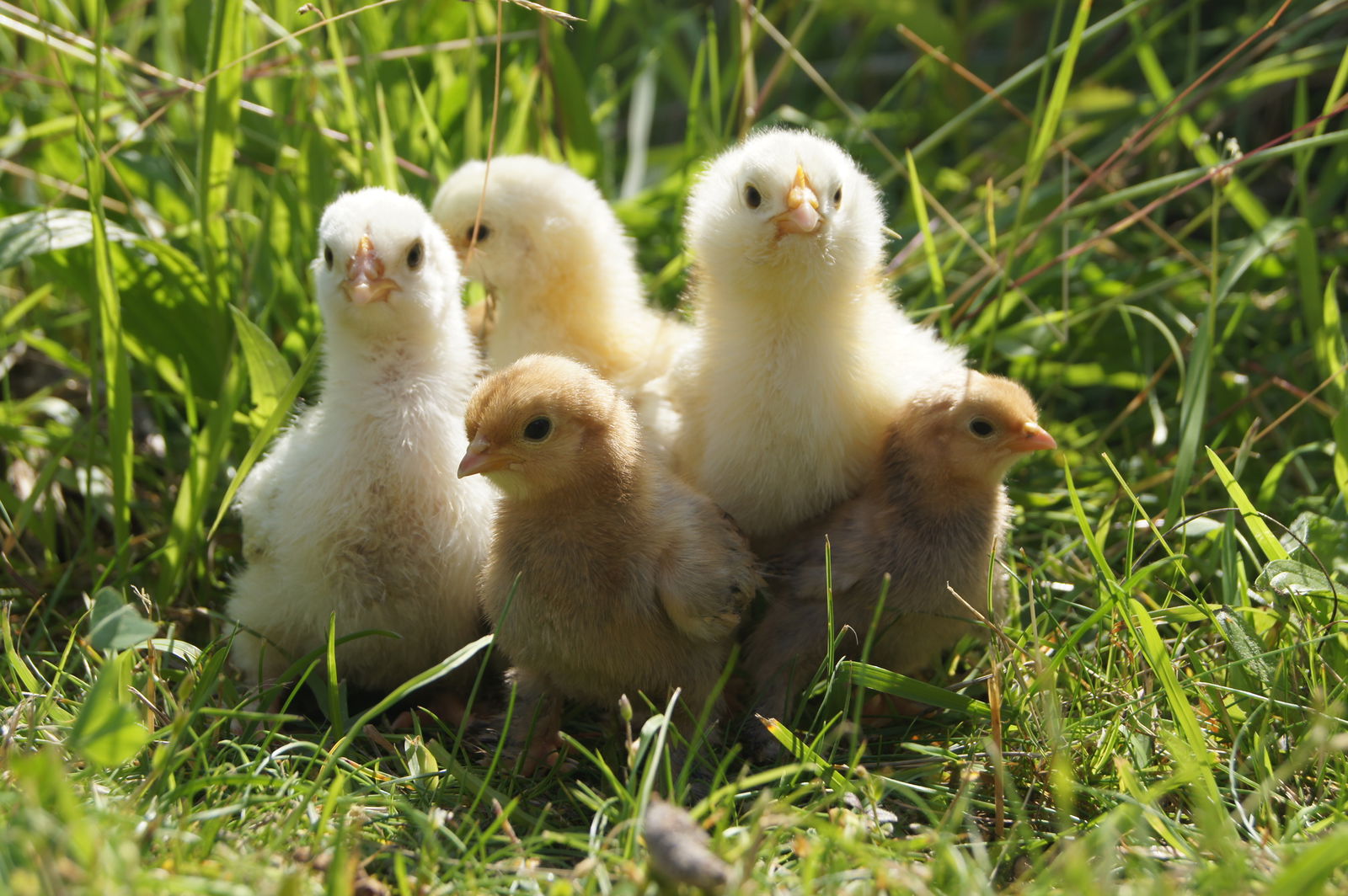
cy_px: 448
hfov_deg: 24.6
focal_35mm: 82
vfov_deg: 16.5
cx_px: 674
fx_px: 3087
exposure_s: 1/200
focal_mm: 55
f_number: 8
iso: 100
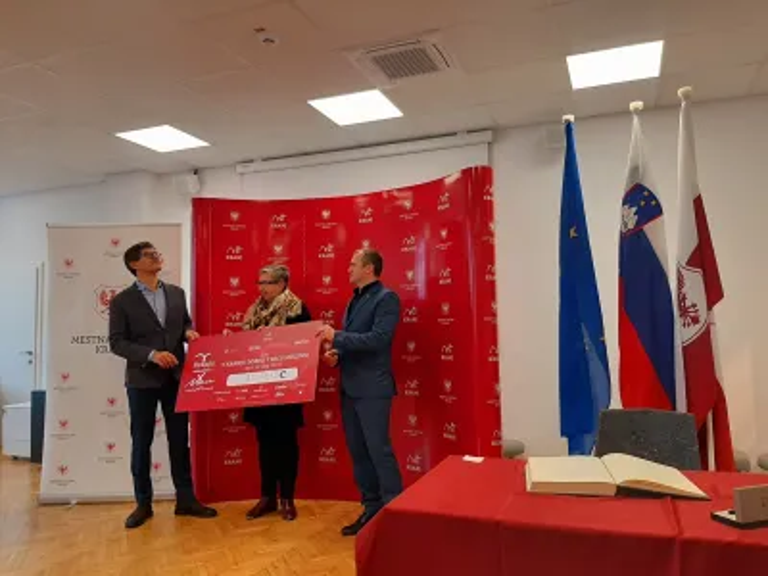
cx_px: 384
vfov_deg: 51.4
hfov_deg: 65.3
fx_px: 599
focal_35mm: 27
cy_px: 288
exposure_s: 1/100
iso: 64
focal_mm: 3.93
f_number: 1.7
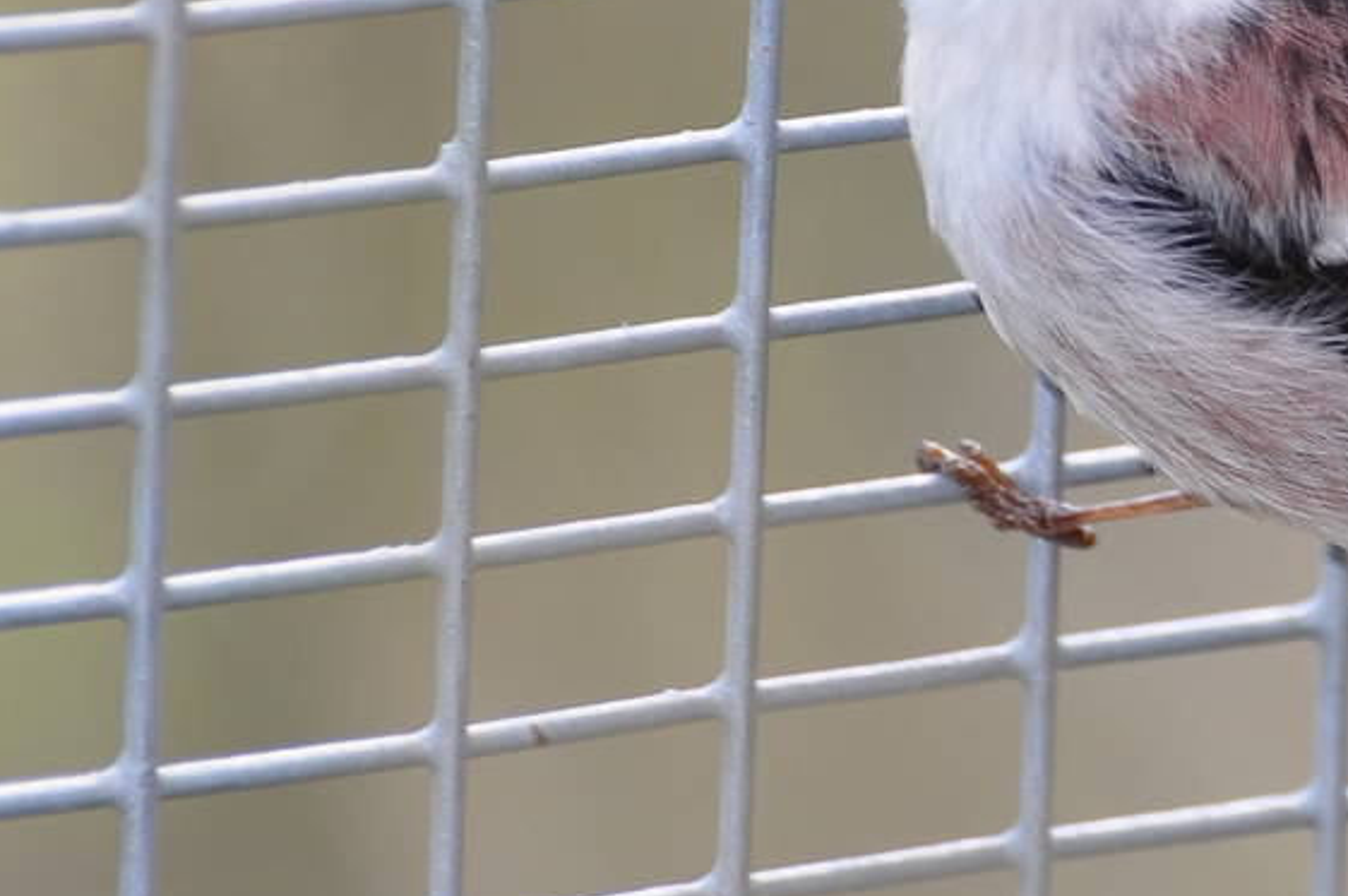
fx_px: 29608
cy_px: 131
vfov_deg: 1.7
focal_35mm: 791
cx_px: 1480
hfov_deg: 2.6
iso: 200
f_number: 5
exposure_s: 1/80
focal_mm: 185
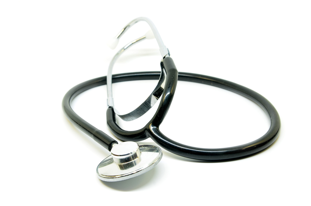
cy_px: 103
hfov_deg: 37.9
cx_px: 156
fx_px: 453
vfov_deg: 25.6
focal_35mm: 52
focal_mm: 35
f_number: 13
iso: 100
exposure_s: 1/5
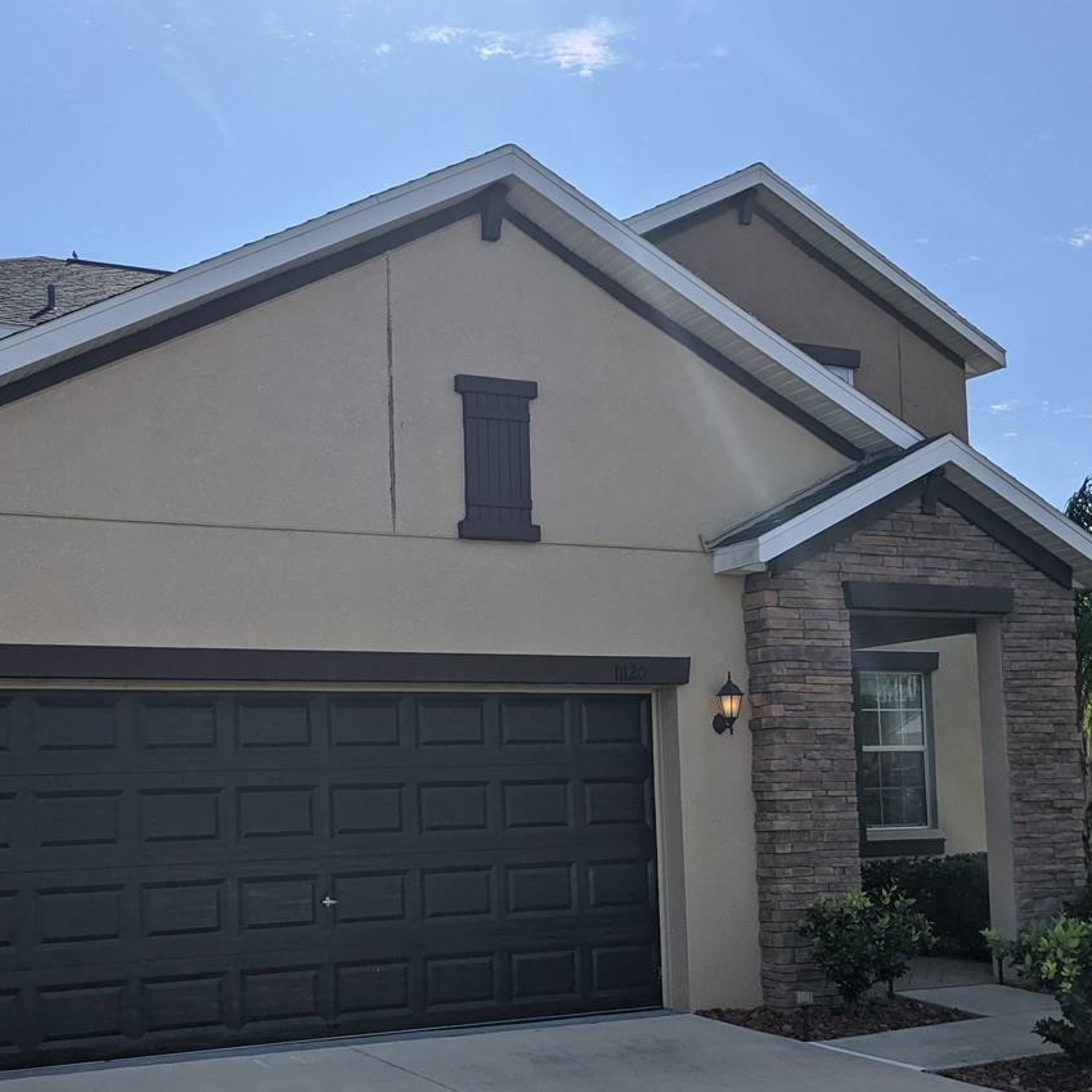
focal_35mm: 45
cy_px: 683
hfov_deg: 37.4
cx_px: 423
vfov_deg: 37.3
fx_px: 1606
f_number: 1.73
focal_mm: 4.38
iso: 61
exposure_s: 1/5848
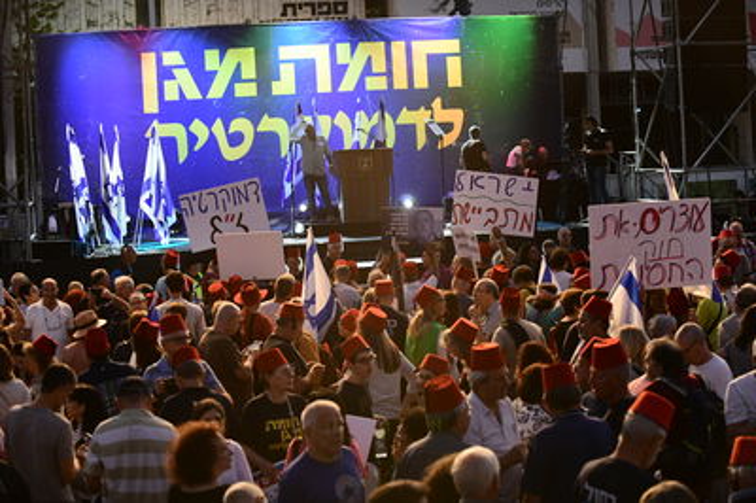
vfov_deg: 19.4
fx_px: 1469
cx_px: 378
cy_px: 252
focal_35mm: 70
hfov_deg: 28.9
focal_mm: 70
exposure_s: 1/500
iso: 4000
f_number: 3.5
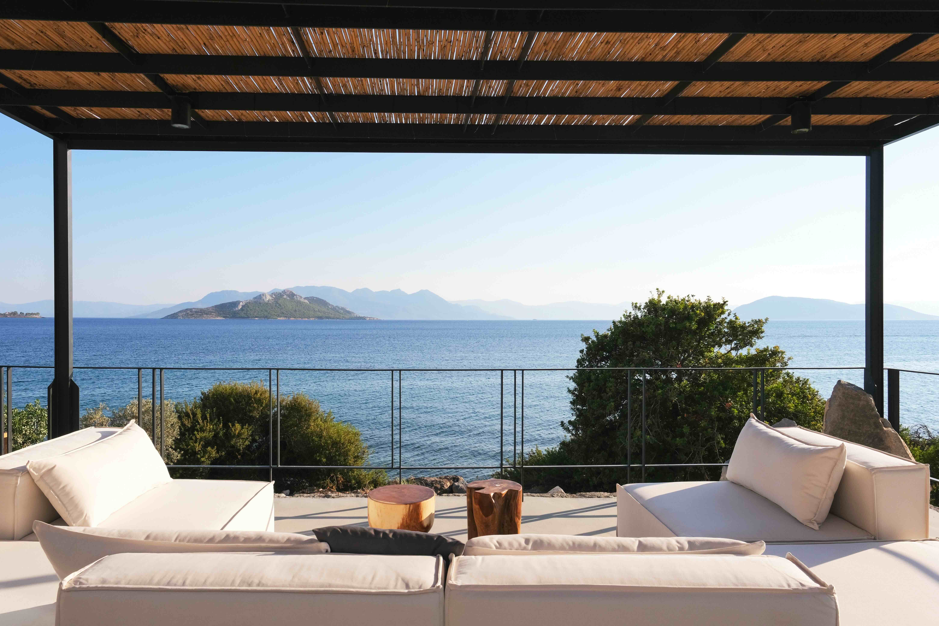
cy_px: 313
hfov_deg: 73.7
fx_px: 626
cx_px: 470
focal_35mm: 24
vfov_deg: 53.1
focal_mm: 16
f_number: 8
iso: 400
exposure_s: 1/680
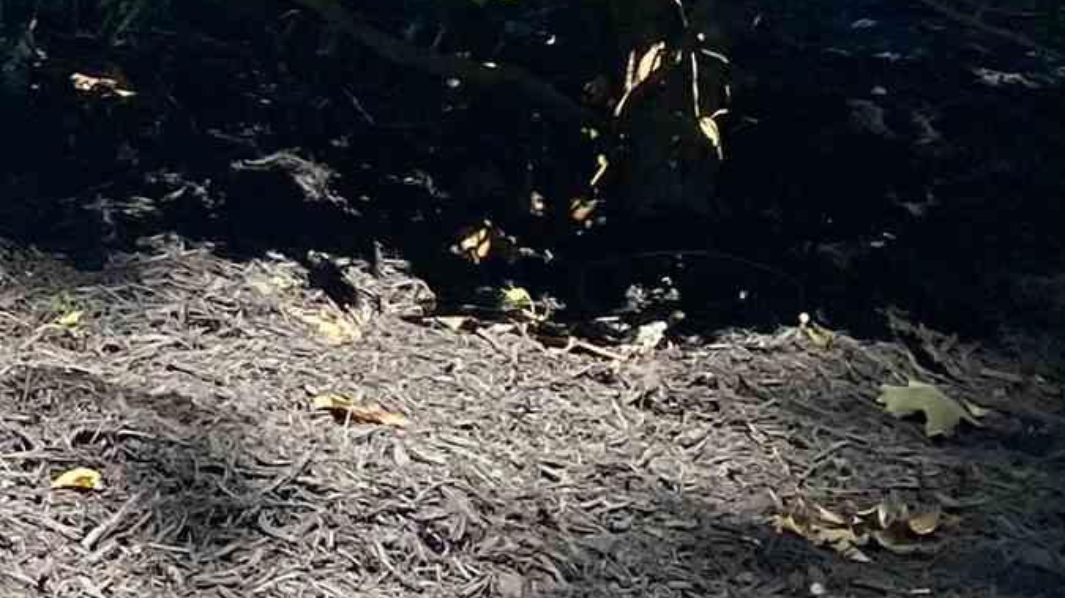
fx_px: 3641
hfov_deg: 13.2
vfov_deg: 9.0
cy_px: -497
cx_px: -1338
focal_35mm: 129
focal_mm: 4.25
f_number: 1.8
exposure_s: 1/1114
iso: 32
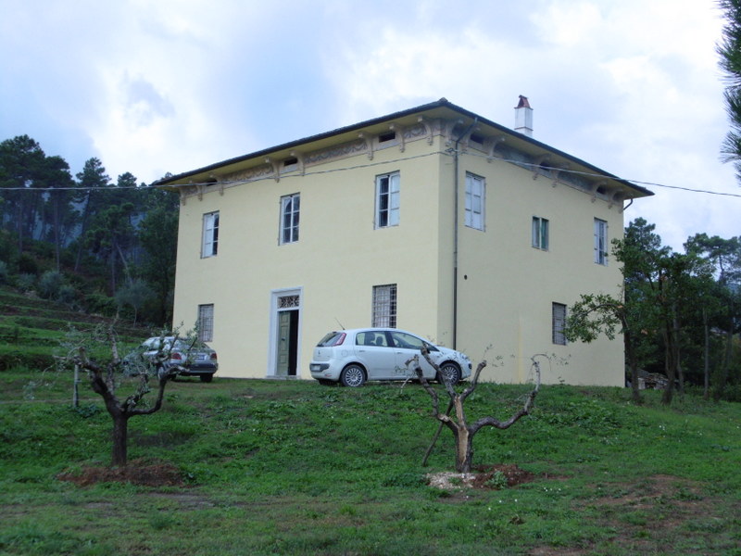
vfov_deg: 32.9
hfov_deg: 42.9
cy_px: 278
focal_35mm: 44
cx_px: 370
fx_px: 942
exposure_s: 1/640
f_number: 3.7
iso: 100
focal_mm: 8
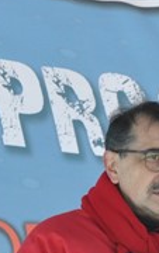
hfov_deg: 2.3
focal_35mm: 578
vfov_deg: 3.6
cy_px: 195
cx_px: 148
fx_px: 3994
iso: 1600
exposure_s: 1/1000
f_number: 8
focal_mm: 105
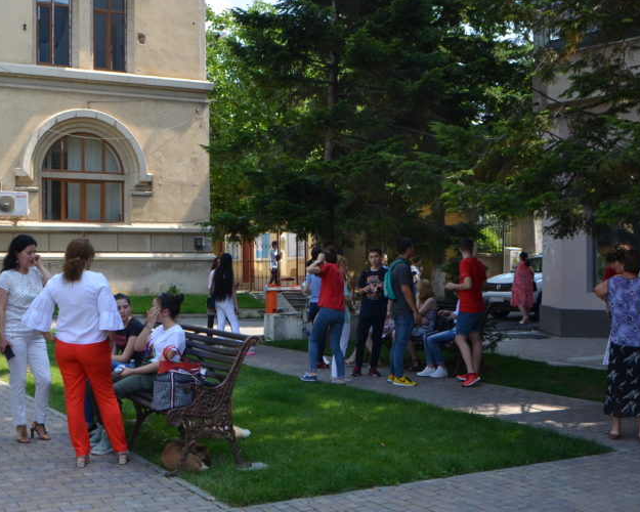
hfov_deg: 38.7
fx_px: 909
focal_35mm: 48
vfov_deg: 31.5
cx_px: 279
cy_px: 251
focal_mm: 20
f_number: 4
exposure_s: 1/640
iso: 160
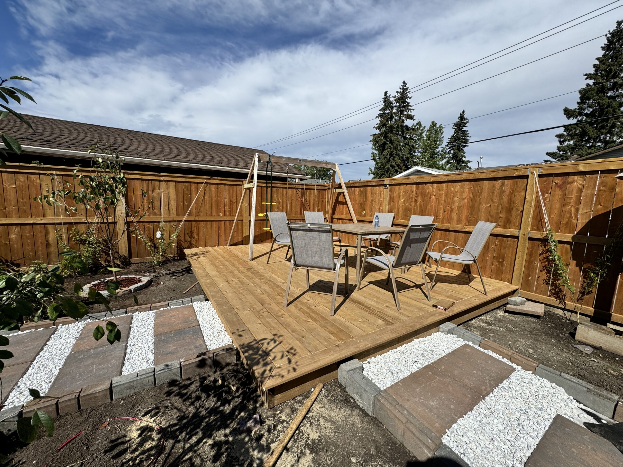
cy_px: 234
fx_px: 252
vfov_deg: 85.7
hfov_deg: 102.1
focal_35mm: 14
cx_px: 312
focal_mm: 2.22
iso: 50
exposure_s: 1/2674
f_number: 2.2
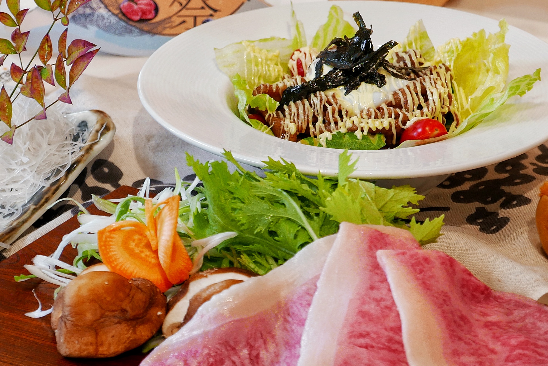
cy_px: 146
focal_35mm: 128
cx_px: 287
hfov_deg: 16.0
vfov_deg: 10.7
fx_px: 1950
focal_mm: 27.2
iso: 250
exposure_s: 1/125
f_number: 2.8
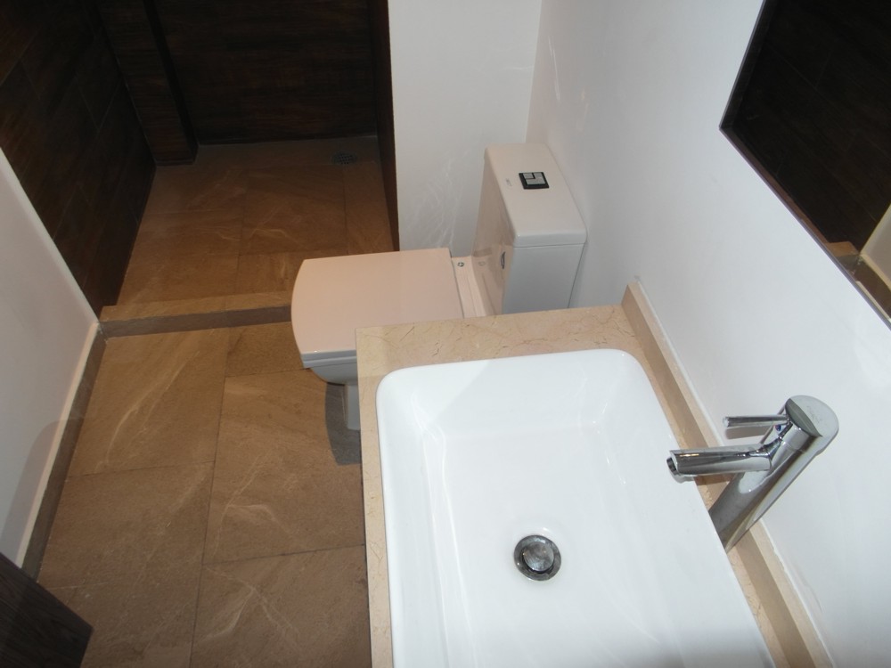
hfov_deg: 73.9
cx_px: 446
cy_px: 334
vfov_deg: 58.9
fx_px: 592
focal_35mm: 23
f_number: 2.8
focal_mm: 4.1
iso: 100
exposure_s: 1/45
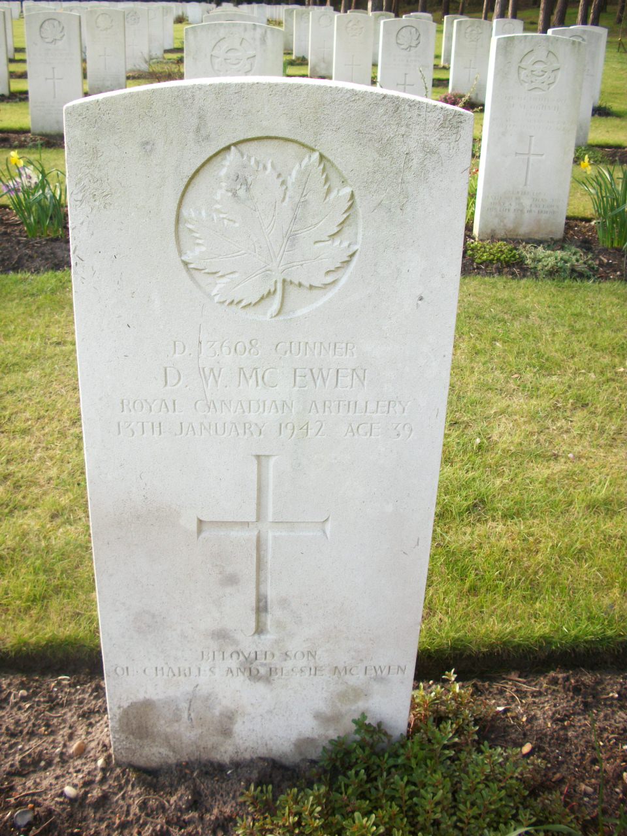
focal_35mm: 35
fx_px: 845
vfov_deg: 52.6
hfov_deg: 40.7
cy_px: 418
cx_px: 314
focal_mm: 6.3
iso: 80
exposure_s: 1/100
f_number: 3.1
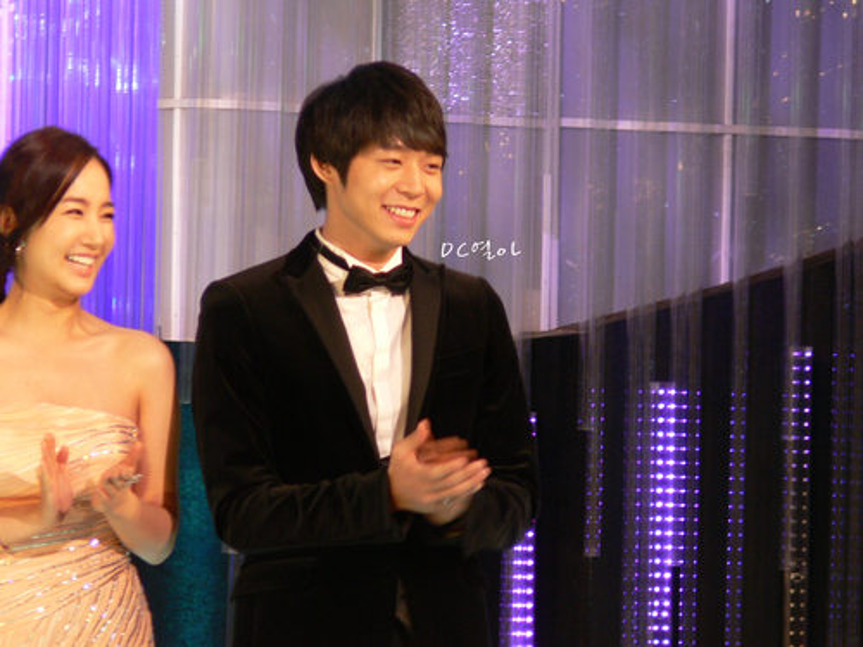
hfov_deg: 3.7
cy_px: 324
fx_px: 13338
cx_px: 432
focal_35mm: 535
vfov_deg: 2.8
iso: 160
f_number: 3.7
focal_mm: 88.8
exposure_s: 1/30
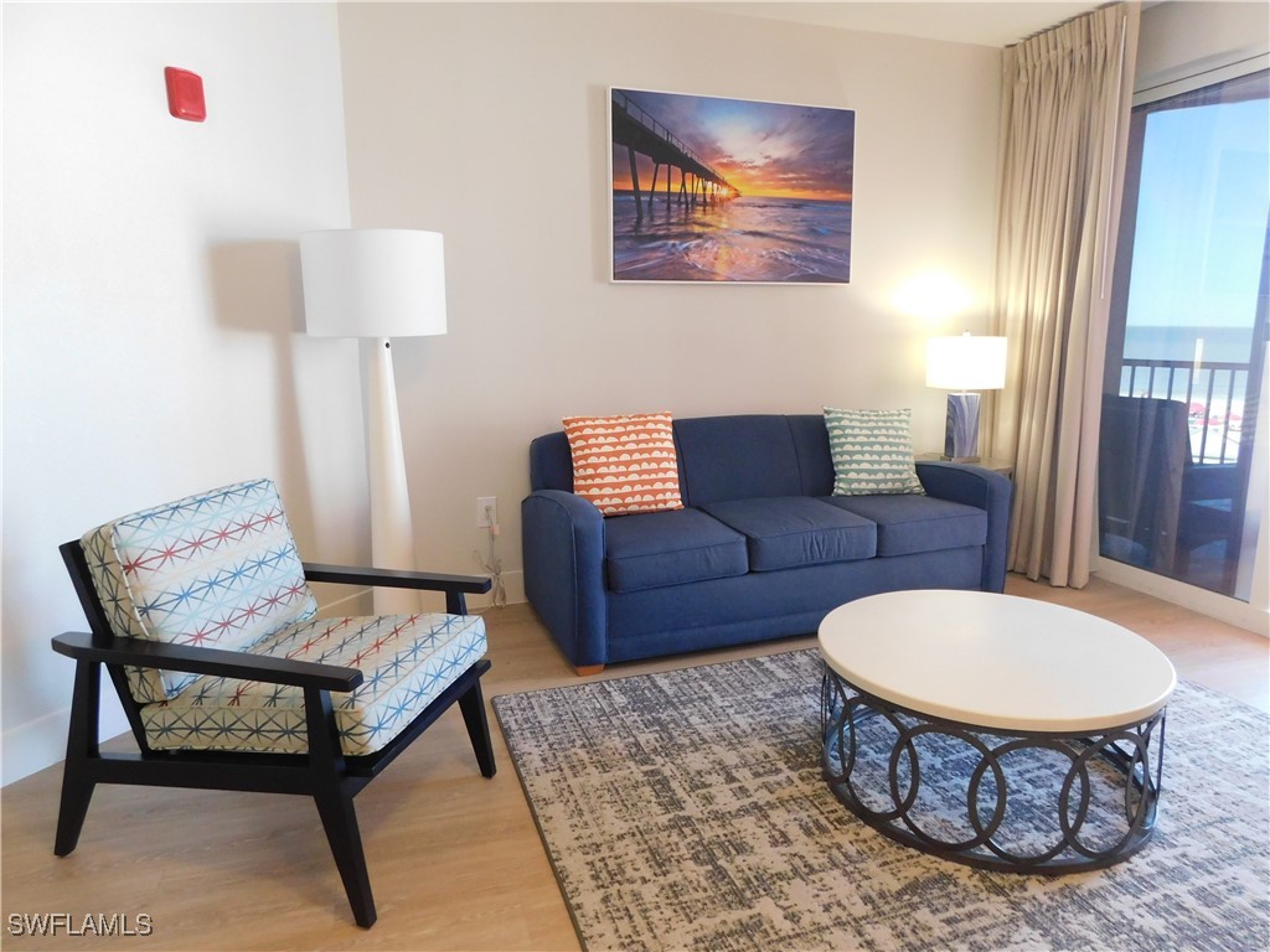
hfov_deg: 73.9
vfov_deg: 58.9
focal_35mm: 23
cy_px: 476
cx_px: 635
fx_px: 844
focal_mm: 4
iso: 360
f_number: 3
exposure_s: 1/30
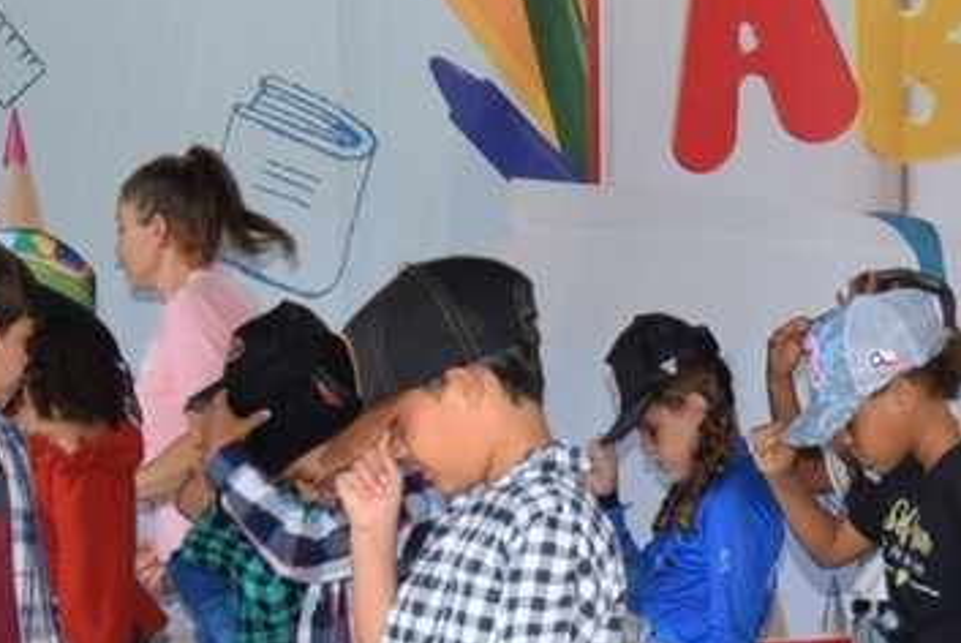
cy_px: 850
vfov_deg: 8.1
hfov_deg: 12.0
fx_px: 4488
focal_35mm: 168
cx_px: 1055
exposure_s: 1/80
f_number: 4.5
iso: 800
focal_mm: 22
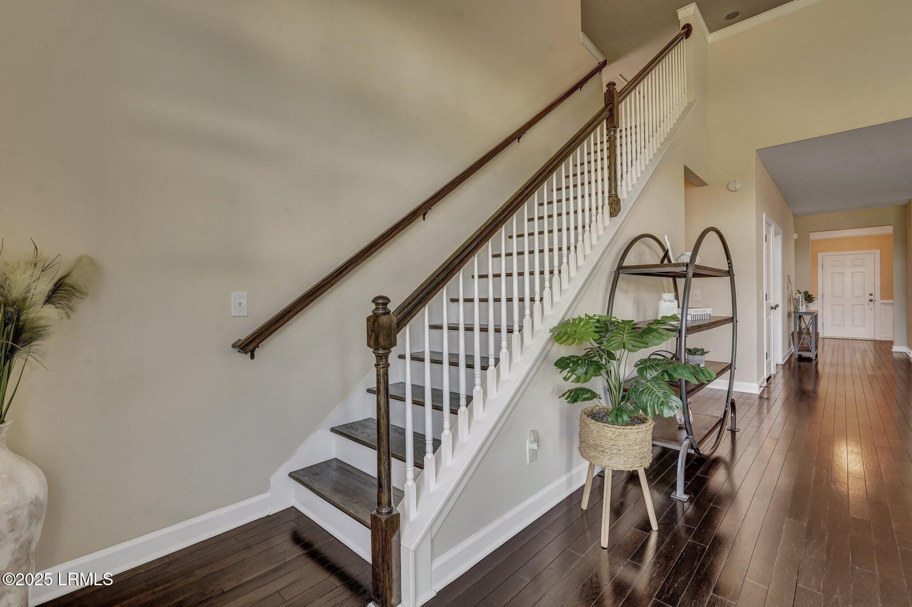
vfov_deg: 73.7
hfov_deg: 96.8
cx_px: 456
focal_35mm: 16
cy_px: 304
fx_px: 405
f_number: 9
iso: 320
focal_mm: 16
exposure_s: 1/25
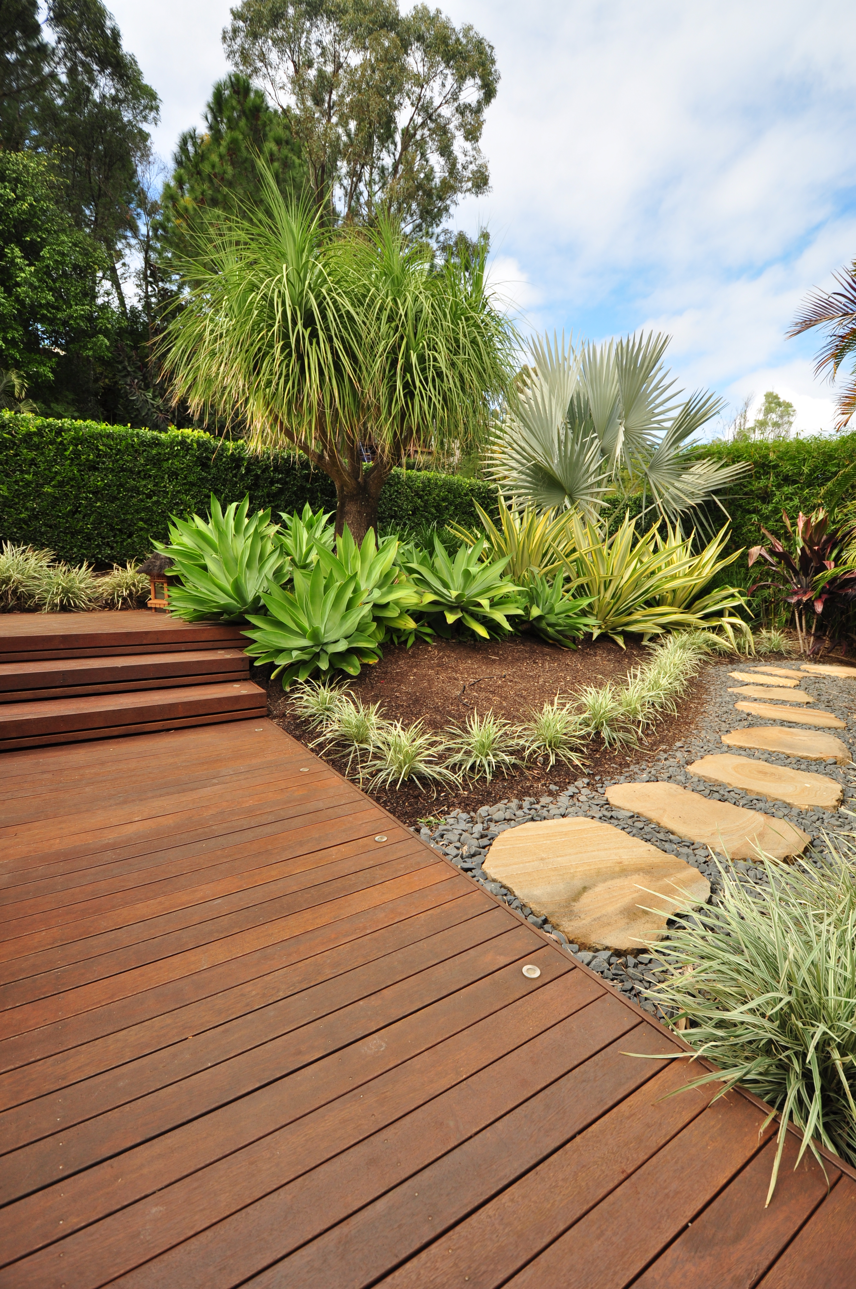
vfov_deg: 100.5
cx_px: 428
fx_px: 536
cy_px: 644
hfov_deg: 77.2
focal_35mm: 15
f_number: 5.6
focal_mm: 10
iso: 200
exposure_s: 1/250
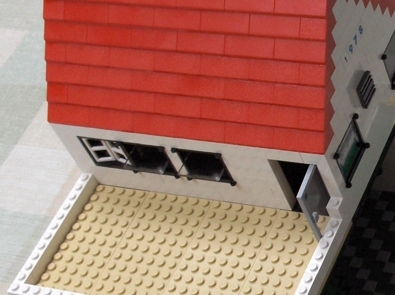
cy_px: 244
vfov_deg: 17.2
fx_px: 968
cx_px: 404
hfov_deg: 22.1
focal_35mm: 85
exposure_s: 1/128
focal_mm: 8.1
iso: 100
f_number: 3.2
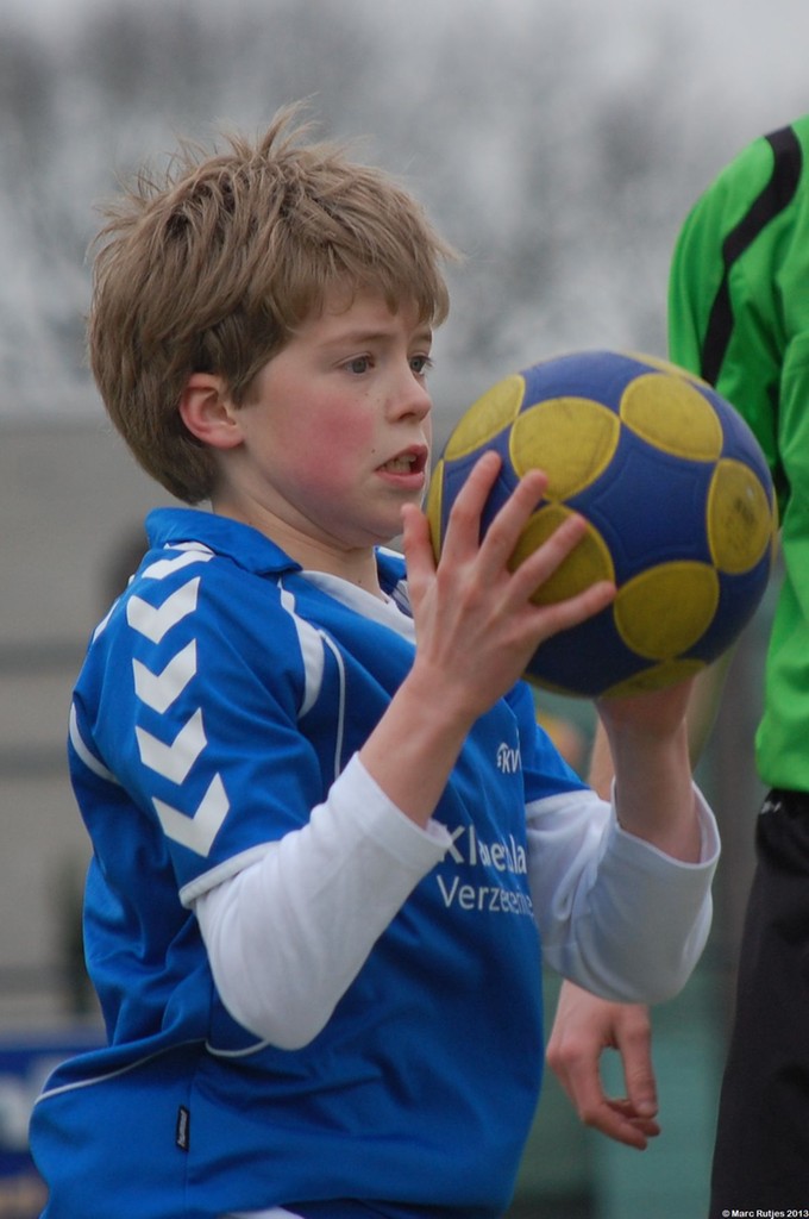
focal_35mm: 300
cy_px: 610
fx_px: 10139
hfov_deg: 4.6
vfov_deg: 6.9
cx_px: 404
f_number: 5.6
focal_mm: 200
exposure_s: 1/1000
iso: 400
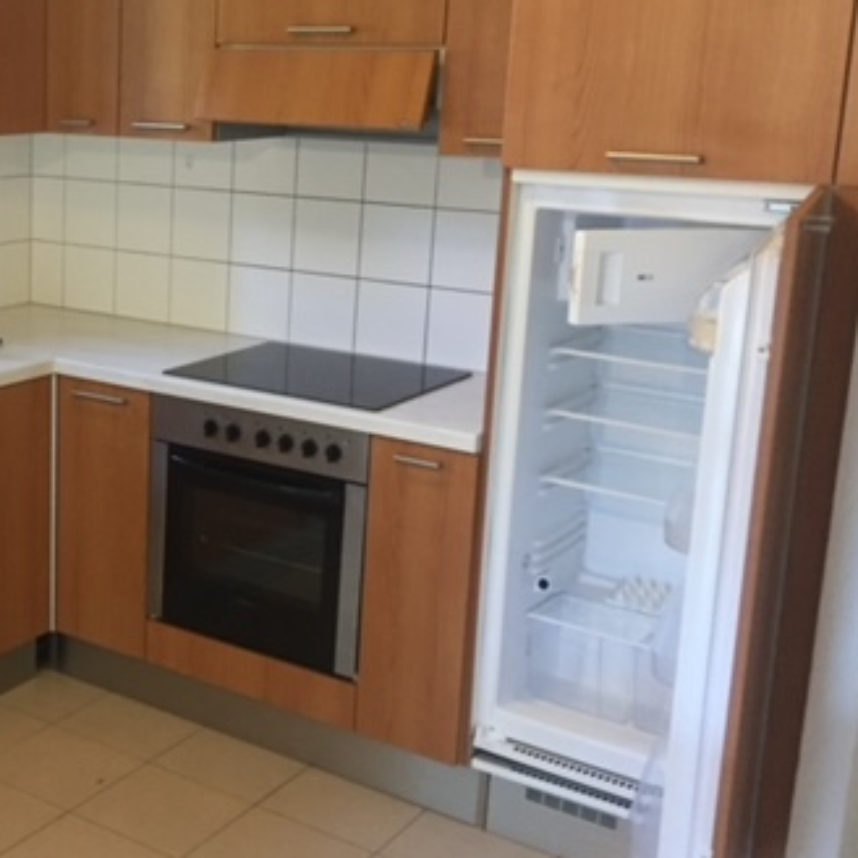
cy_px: 364
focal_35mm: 50
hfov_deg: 32.1
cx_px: 58
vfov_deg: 34.0
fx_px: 1402
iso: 250
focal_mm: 4.15
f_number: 2.2
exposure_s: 1/33
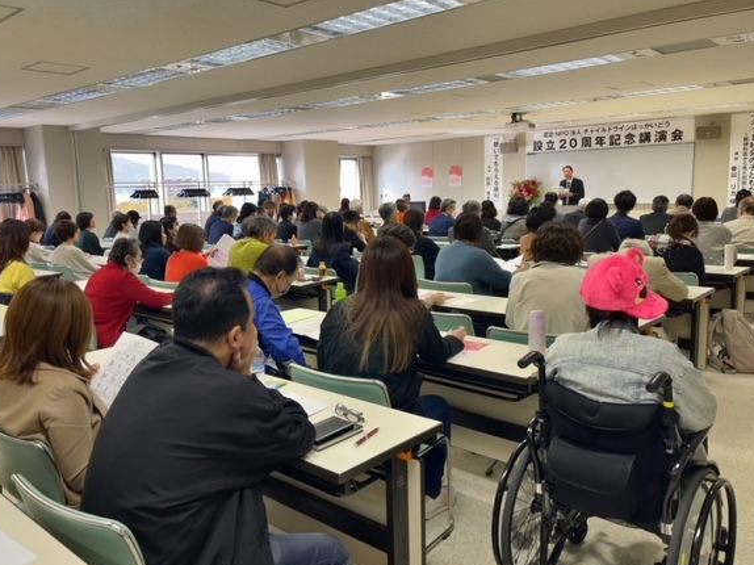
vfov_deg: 48.2
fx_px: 631
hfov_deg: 61.6
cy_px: 269
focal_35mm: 29
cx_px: 359
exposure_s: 1/100
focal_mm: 5.1
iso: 100
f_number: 1.6
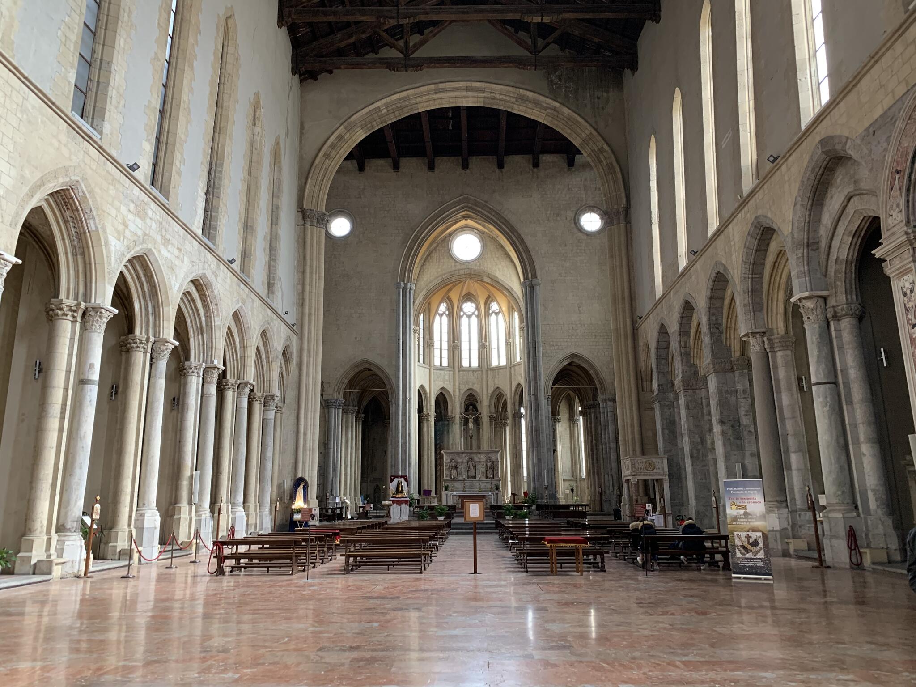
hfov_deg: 67.3
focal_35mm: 26
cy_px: 344
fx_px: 688
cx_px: 458
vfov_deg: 53.1
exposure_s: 1/60
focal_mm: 4.25
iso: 160
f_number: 1.8
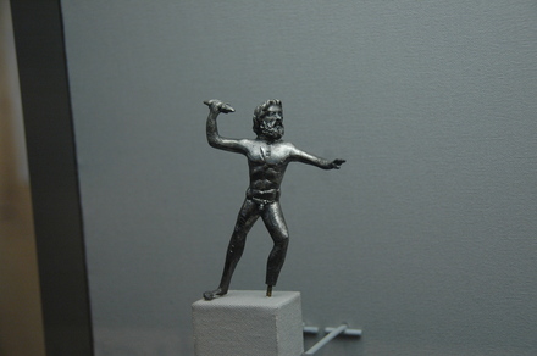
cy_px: 178
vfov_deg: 21.5
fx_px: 938
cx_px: 268
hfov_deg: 31.9
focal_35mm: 63
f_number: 4.5
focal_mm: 42
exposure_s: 1/25
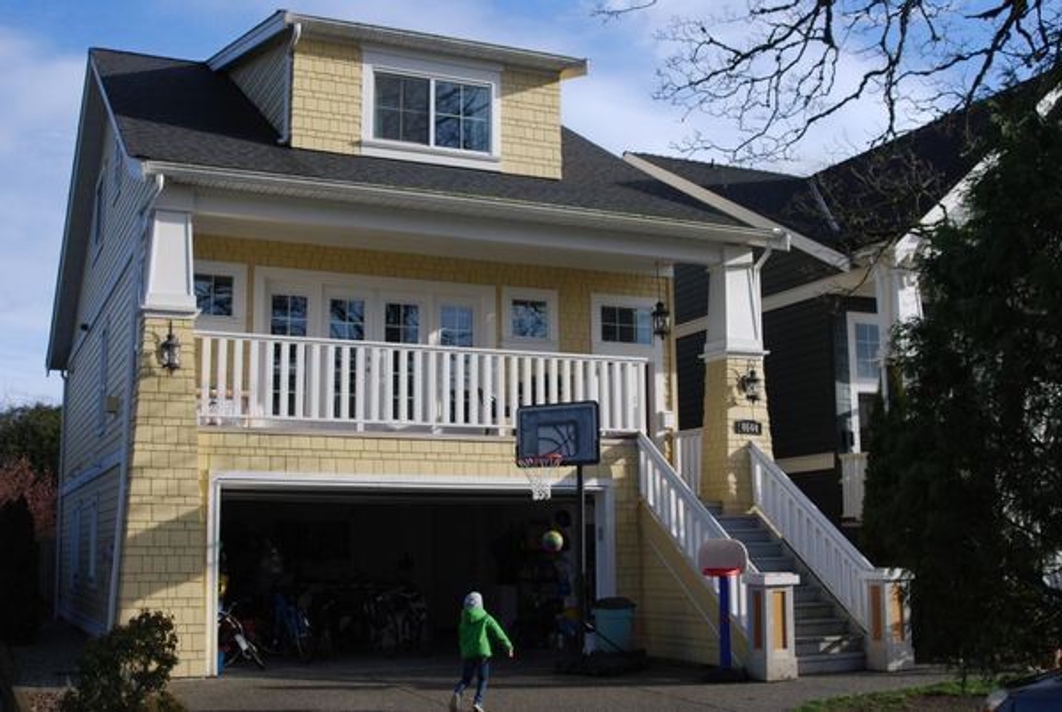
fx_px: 1241
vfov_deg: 32.0
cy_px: 356
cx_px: 531
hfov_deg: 46.3
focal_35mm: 42
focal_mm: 28
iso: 100
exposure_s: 1/200
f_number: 7.1
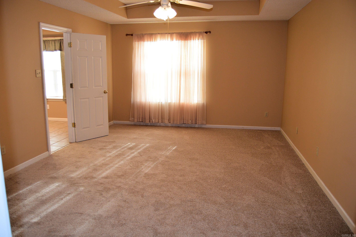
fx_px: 267
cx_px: 178
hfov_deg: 67.4
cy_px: 118
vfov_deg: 47.8
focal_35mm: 27
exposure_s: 1/60
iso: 400
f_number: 4
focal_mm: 18
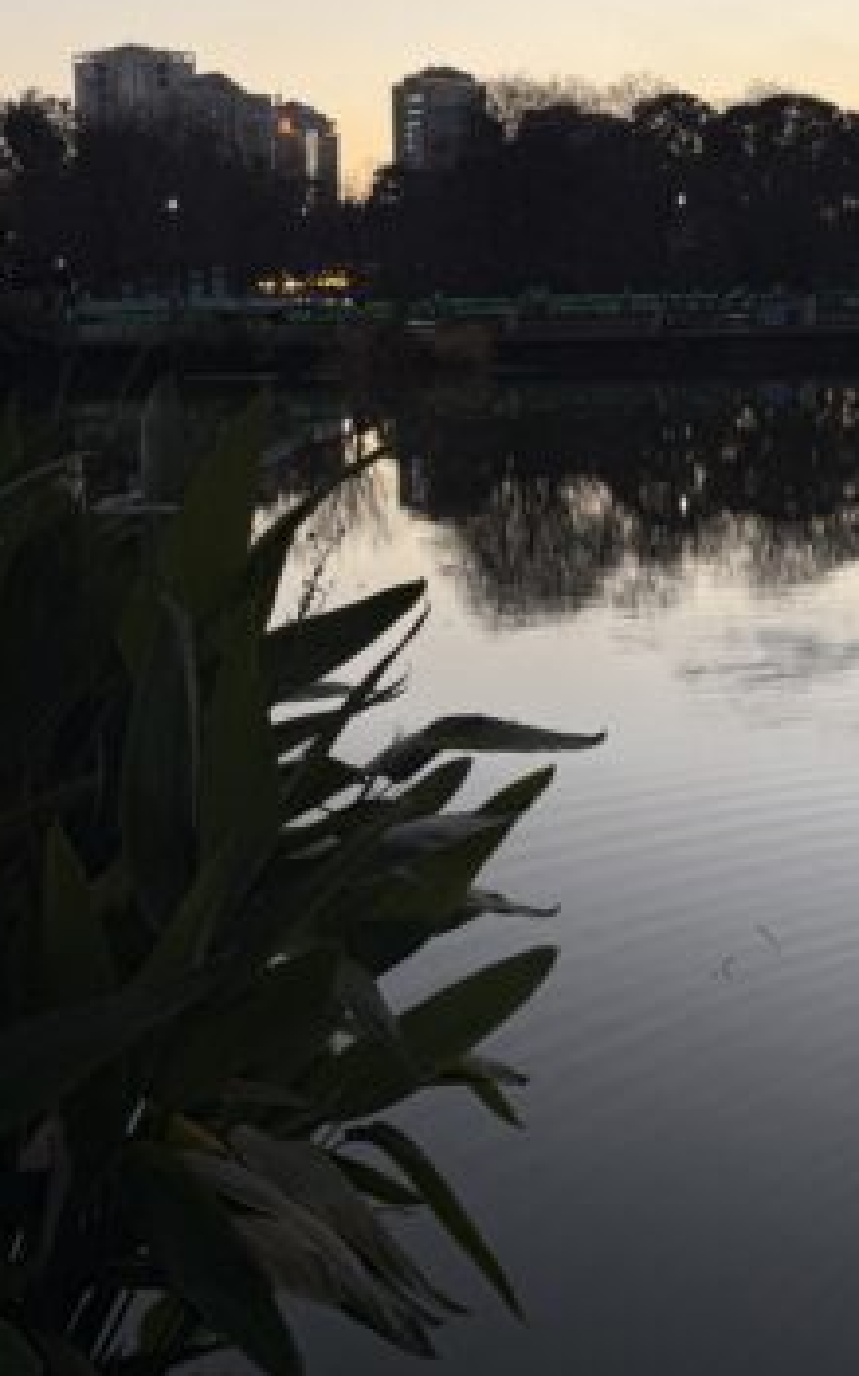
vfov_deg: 39.6
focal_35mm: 50
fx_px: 1875
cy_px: 400
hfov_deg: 25.8
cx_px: 345
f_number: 1.78
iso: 64
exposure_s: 1/237
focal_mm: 6.76
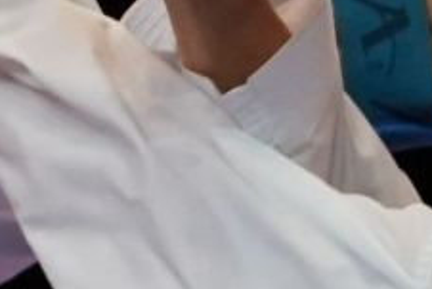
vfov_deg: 0.9
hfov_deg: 1.3
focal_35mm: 1577
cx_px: -1034
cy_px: 383
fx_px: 18935
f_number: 2.8
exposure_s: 1/1000
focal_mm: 132
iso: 2500
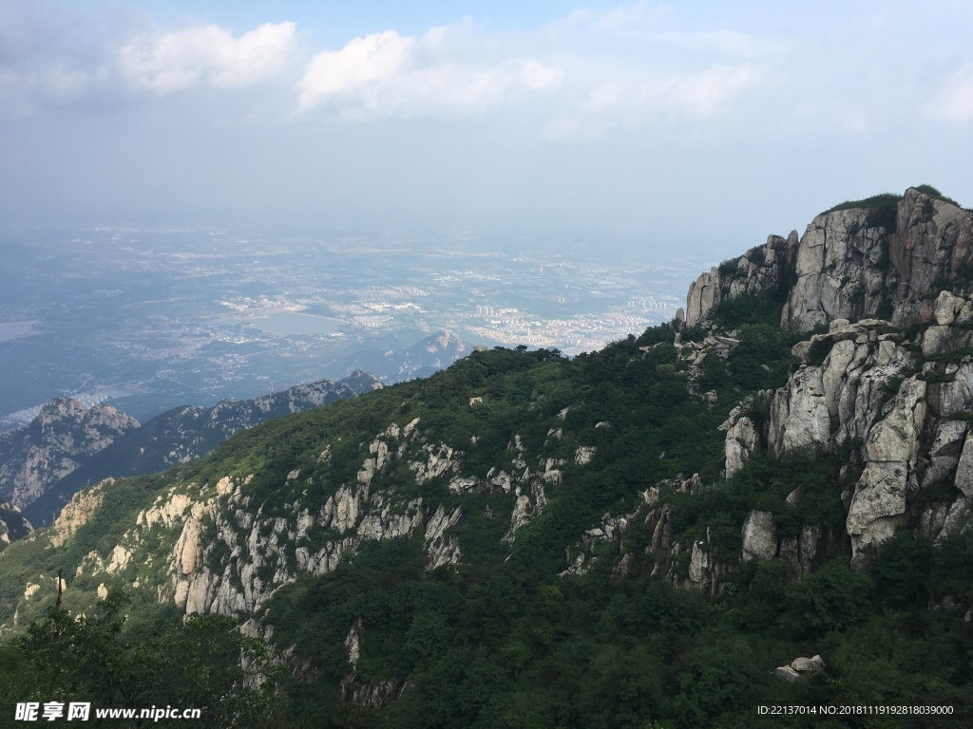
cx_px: 486
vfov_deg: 48.2
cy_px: 364
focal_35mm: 29
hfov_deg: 61.7
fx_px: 815
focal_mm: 4.15
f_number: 2.2
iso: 25
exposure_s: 1/1083
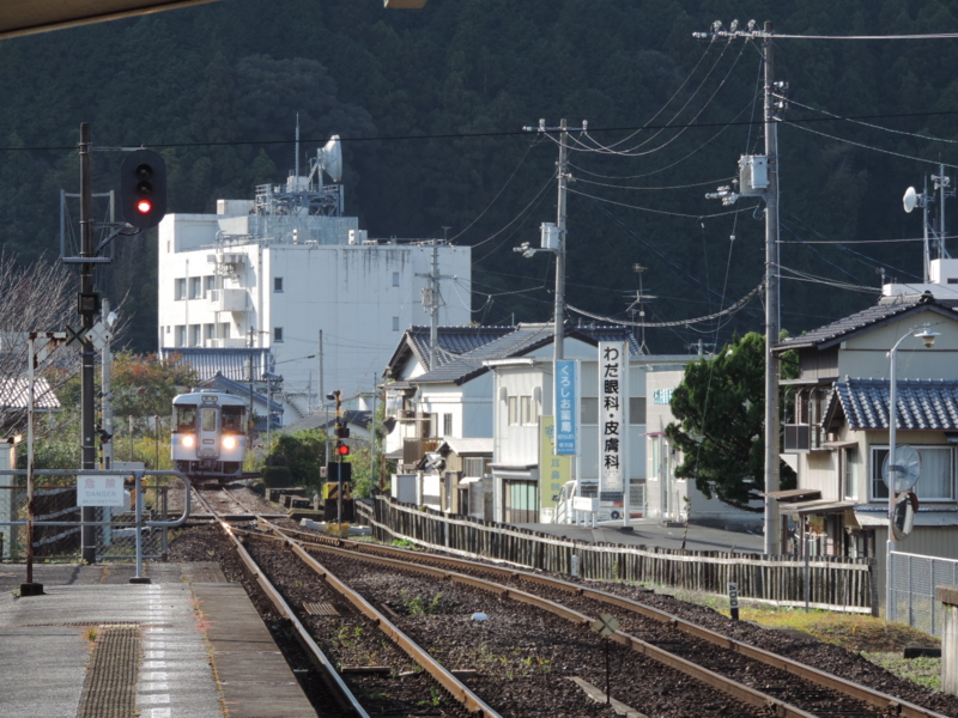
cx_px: 479
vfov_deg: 6.6
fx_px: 6227
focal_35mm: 225
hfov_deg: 8.8
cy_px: 359
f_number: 4.6
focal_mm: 40.1
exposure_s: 1/200
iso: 80
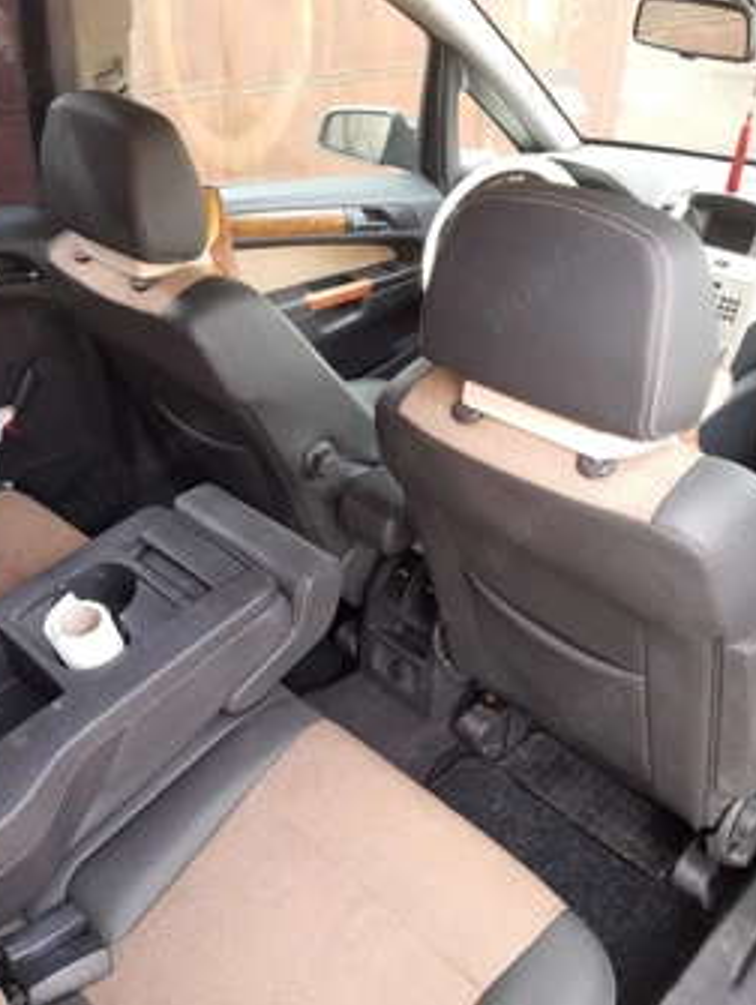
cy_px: 525
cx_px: 405
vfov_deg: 58.3
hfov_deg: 45.5
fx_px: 901
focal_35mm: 31
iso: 53
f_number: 1.7
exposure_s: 1/100
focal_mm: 4.75
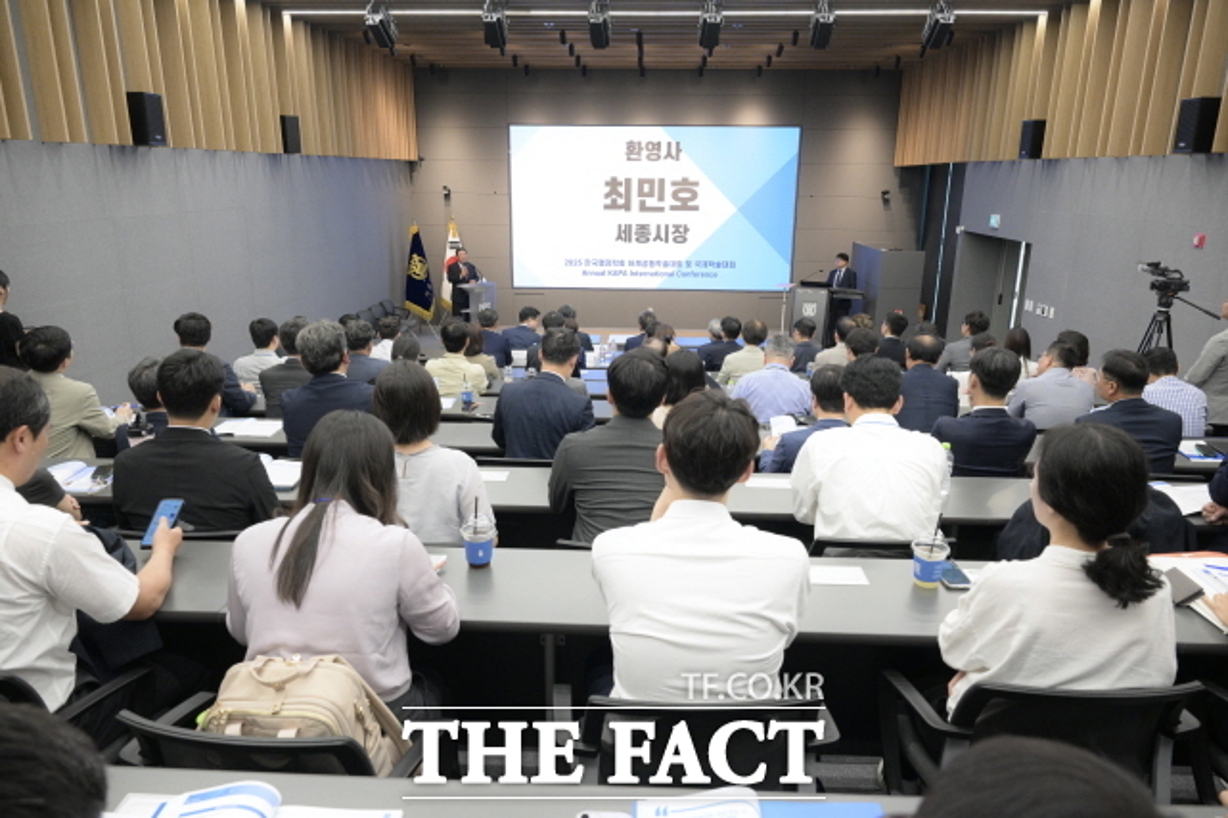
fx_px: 853
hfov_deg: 71.5
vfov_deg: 51.3
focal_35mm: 25
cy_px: 409
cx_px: 614
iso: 2500
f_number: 6.3
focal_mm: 25
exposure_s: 1/200
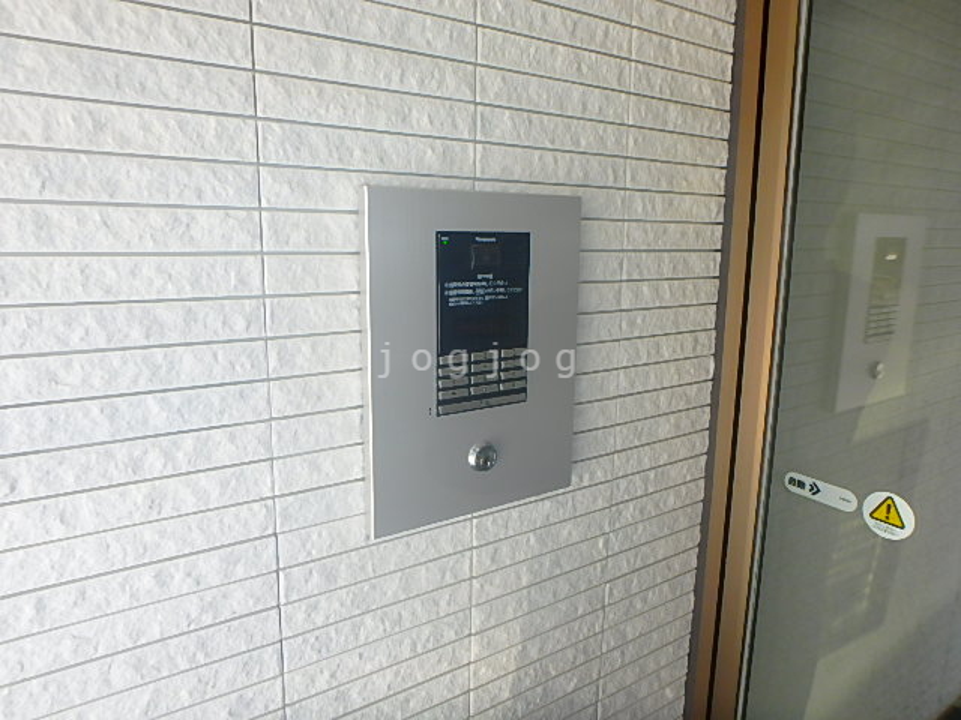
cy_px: 360
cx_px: 480
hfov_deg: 79.0
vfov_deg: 63.4
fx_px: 583
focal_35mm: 21
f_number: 3.5
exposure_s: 1/60
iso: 125
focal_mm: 3.7
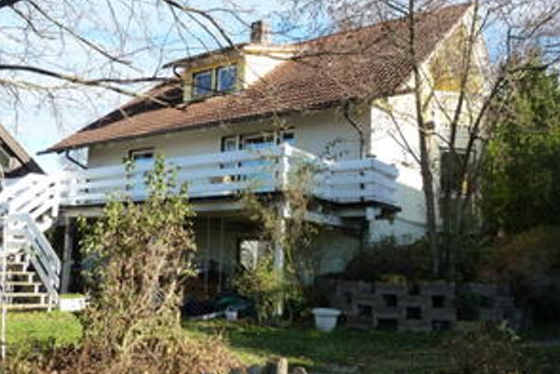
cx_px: 283
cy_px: 201
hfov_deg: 51.9
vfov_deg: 35.9
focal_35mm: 37
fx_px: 576
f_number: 4
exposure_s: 1/200
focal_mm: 5.7
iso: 125
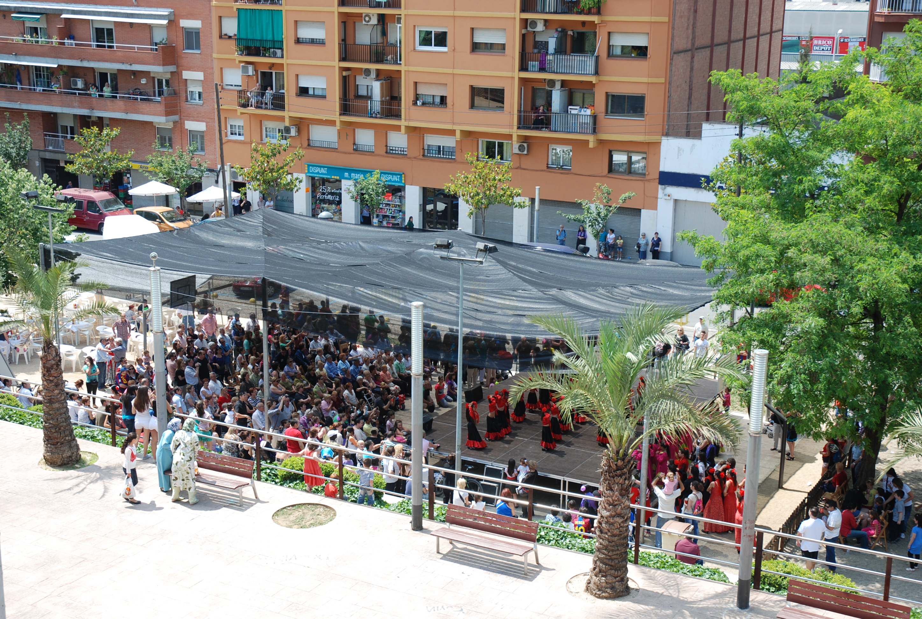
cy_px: 310
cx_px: 461
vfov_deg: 26.6
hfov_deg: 38.8
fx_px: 1309
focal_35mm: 51
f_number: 6.3
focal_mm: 34
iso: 100
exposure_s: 1/160
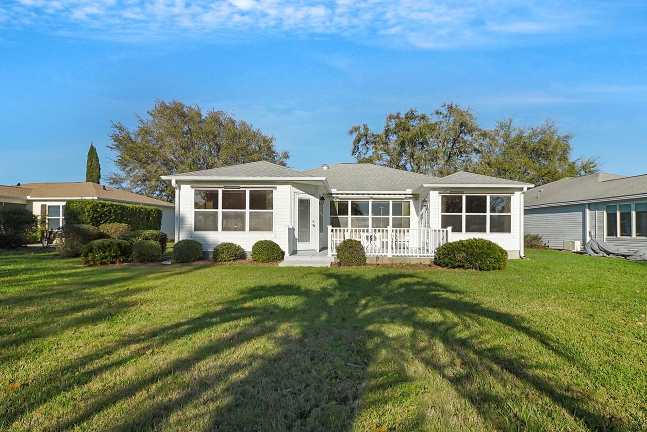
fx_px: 324
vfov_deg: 67.3
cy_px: 238
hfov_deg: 89.6
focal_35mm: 18
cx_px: 359
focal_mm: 10
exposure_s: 1/2500
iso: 1000
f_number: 7.1
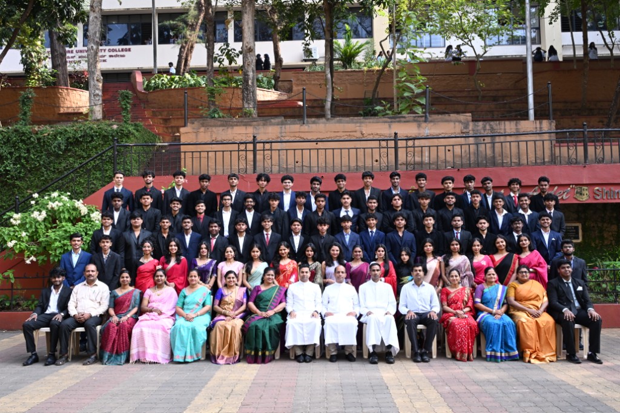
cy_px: 206
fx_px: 577
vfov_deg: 39.4
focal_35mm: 34
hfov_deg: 56.5
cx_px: 310
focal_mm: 33.5
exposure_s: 1/200
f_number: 9
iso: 1000
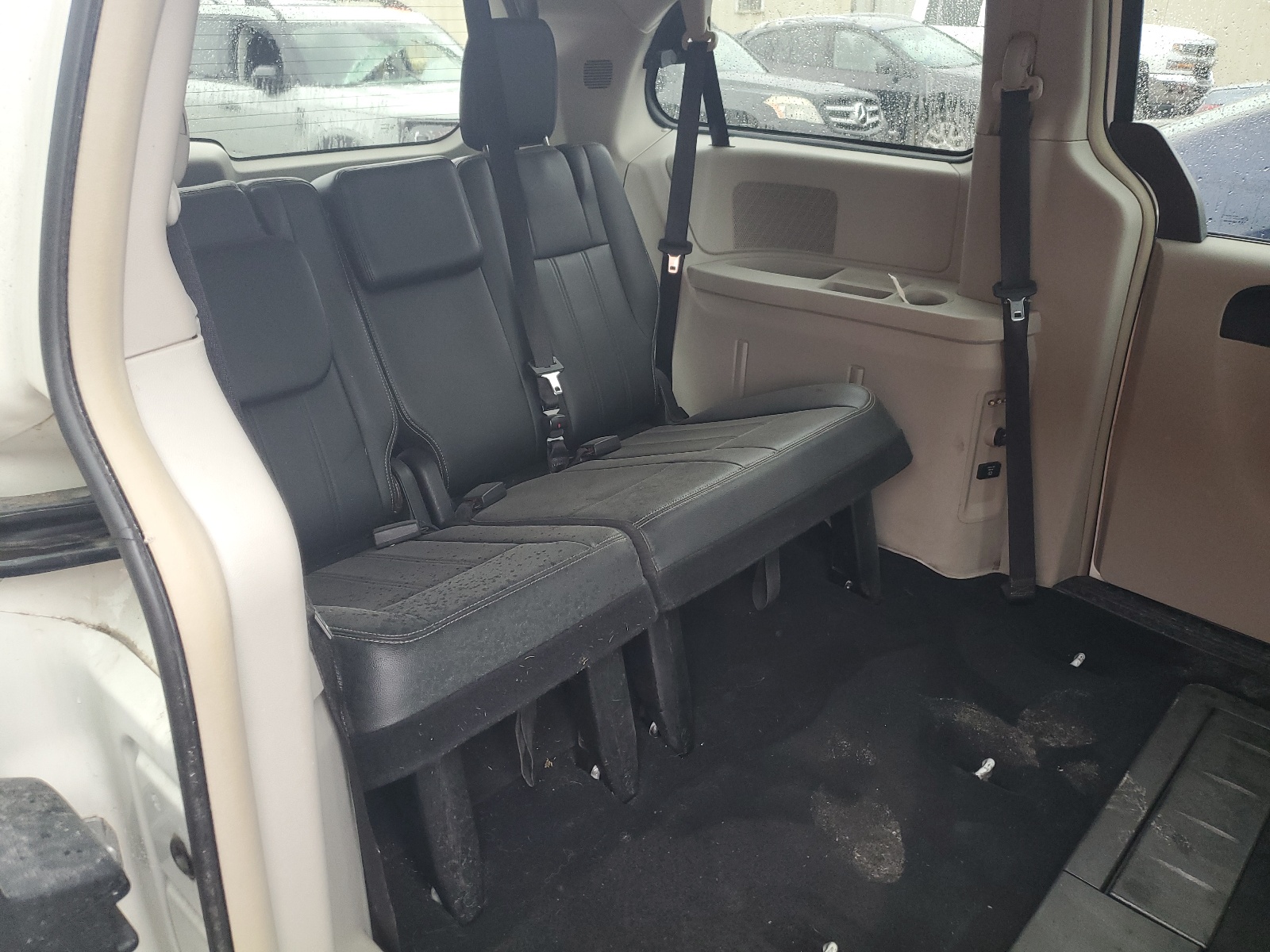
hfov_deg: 67.3
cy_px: 476
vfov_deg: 53.1
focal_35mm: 26
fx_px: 954
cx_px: 635
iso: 99
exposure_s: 1/100
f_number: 1.5
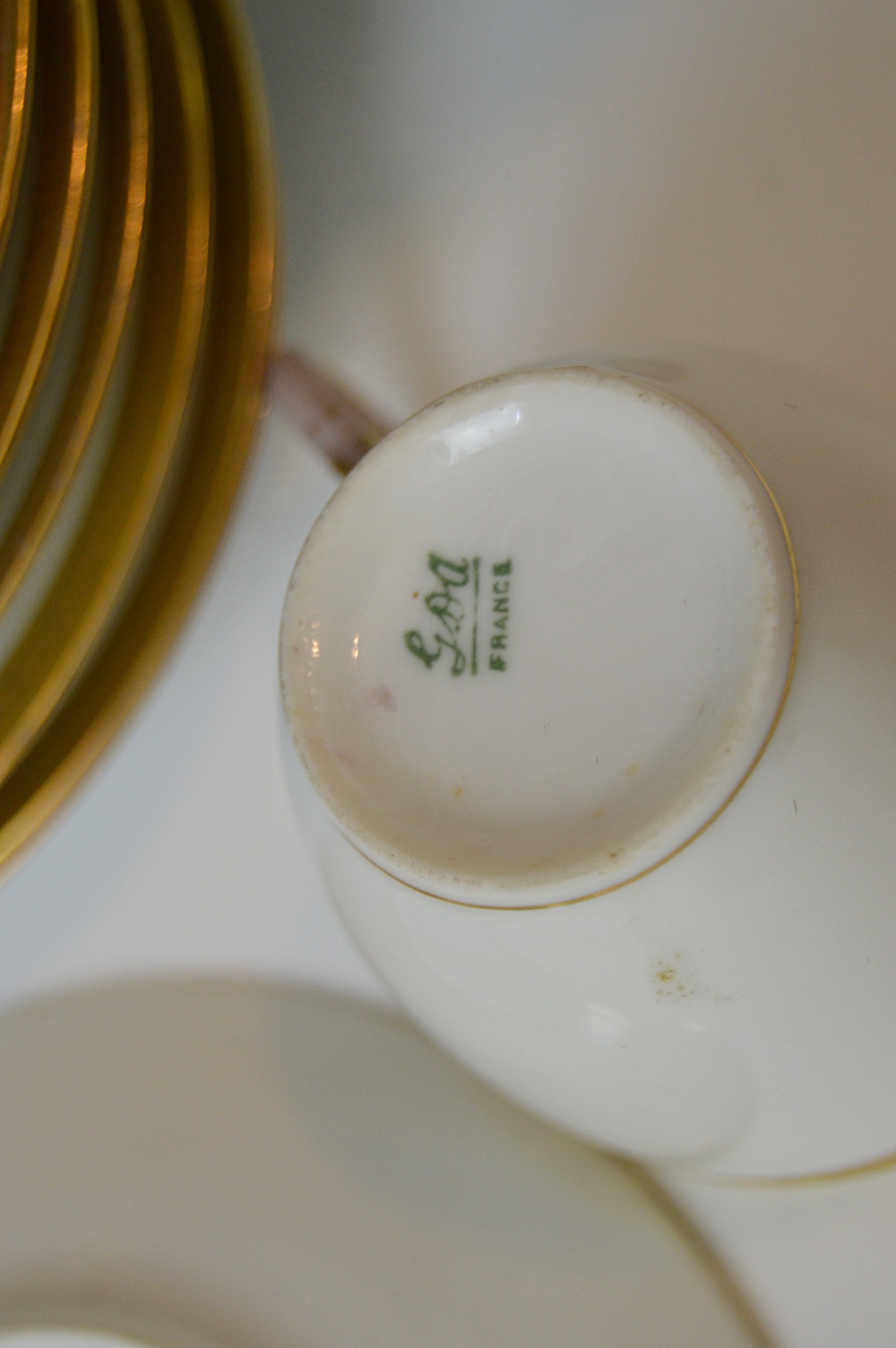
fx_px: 3085
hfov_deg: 16.5
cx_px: 448
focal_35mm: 82
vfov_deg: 24.6
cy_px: 674
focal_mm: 55
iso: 720
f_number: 5.6
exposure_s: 1/60
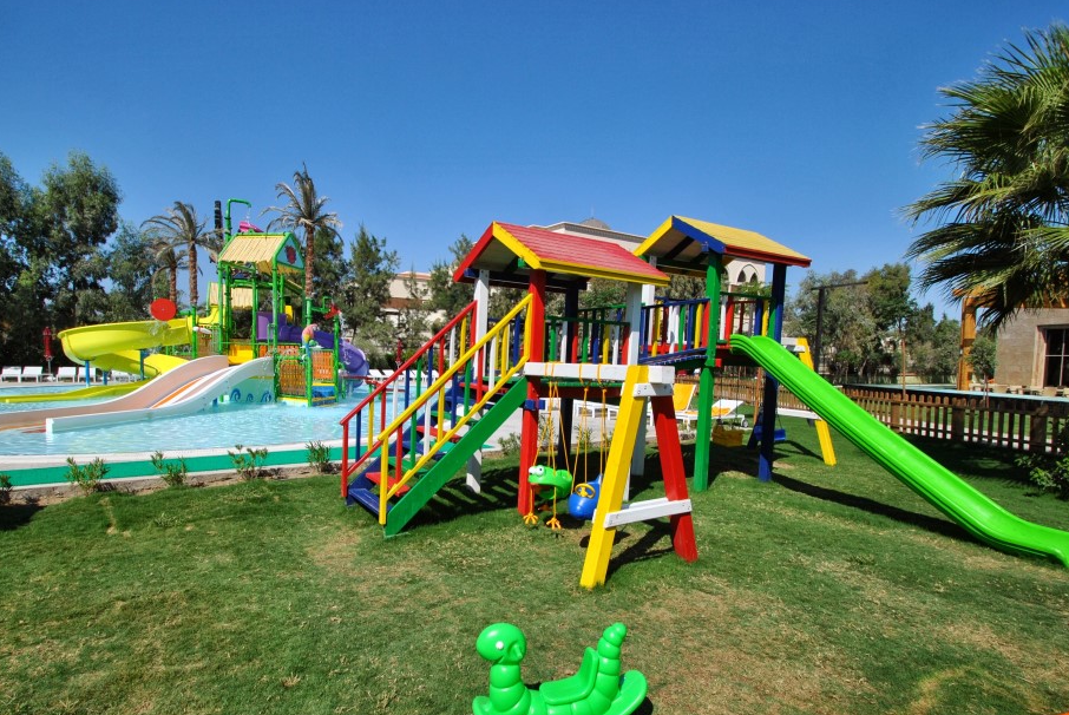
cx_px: 517
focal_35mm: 19
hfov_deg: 86.8
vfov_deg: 64.4
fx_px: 565
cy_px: 402
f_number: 9
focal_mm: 10
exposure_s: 1/320
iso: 100
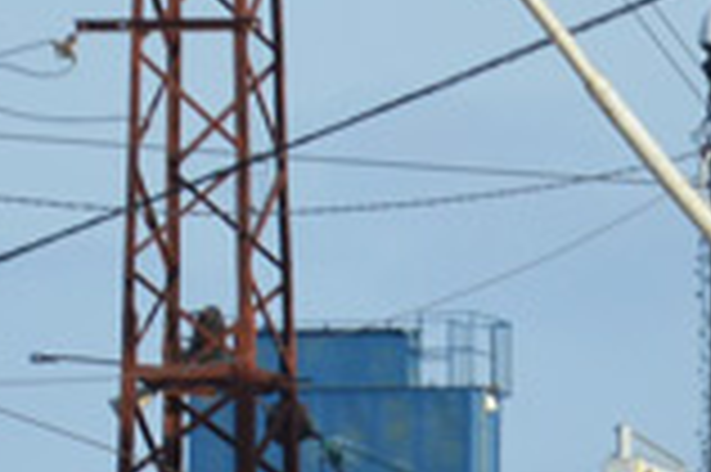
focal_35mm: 914
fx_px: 18033
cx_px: 1260
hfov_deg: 2.3
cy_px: 1088
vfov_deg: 1.5
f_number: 8
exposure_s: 1/320
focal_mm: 80
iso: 100
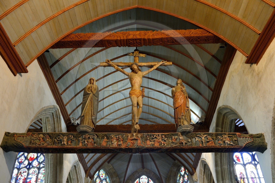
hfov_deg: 54.5
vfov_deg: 37.8
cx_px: 138
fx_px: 267
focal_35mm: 35
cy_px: 92
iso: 1600
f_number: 3.5
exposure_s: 1/50
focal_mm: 35
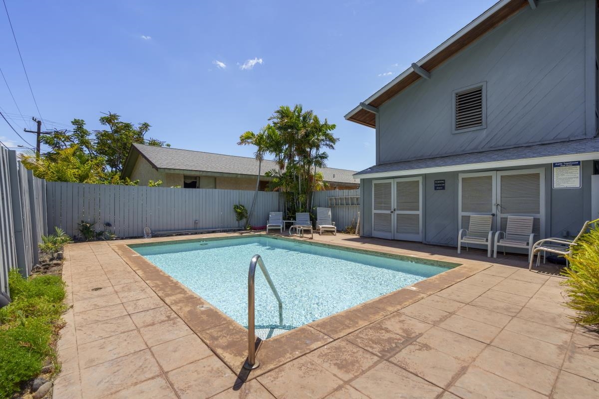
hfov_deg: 96.7
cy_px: 200
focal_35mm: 16
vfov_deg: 73.7
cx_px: 300
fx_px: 266
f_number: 8
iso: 100
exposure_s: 1/400
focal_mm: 16
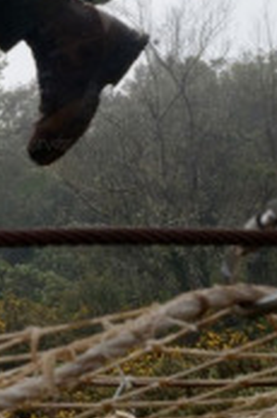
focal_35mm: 124
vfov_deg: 15.3
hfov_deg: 10.4
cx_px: -191
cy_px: -219
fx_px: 1440
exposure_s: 1/800
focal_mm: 24
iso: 200
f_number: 8
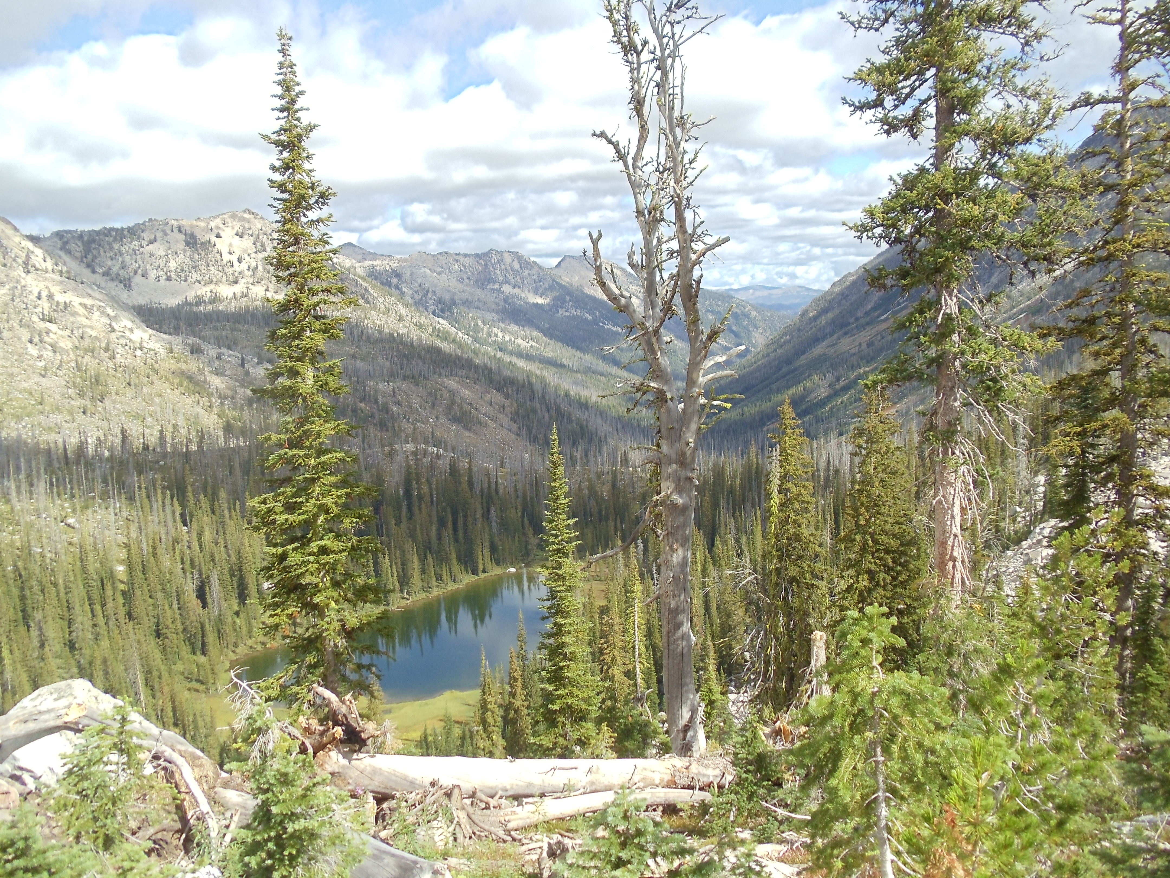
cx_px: 585
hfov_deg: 42.9
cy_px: 439
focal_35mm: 44
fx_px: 1487
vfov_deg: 32.9
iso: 80
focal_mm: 6
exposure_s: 1/100
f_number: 7.1
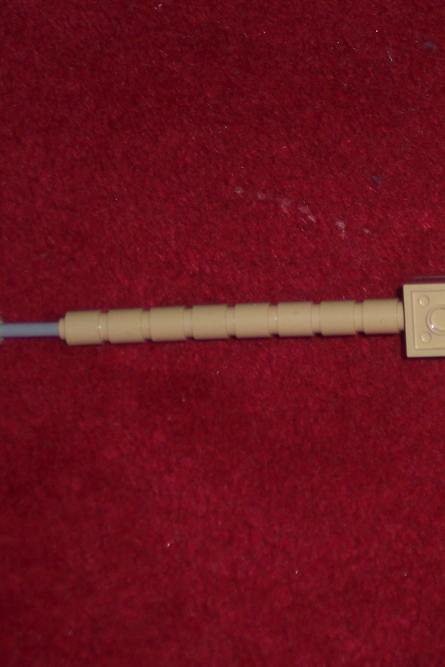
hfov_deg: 7.8
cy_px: 319
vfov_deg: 11.7
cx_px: 384
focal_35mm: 176
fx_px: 3263
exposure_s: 1/60
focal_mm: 21.3
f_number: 4.8
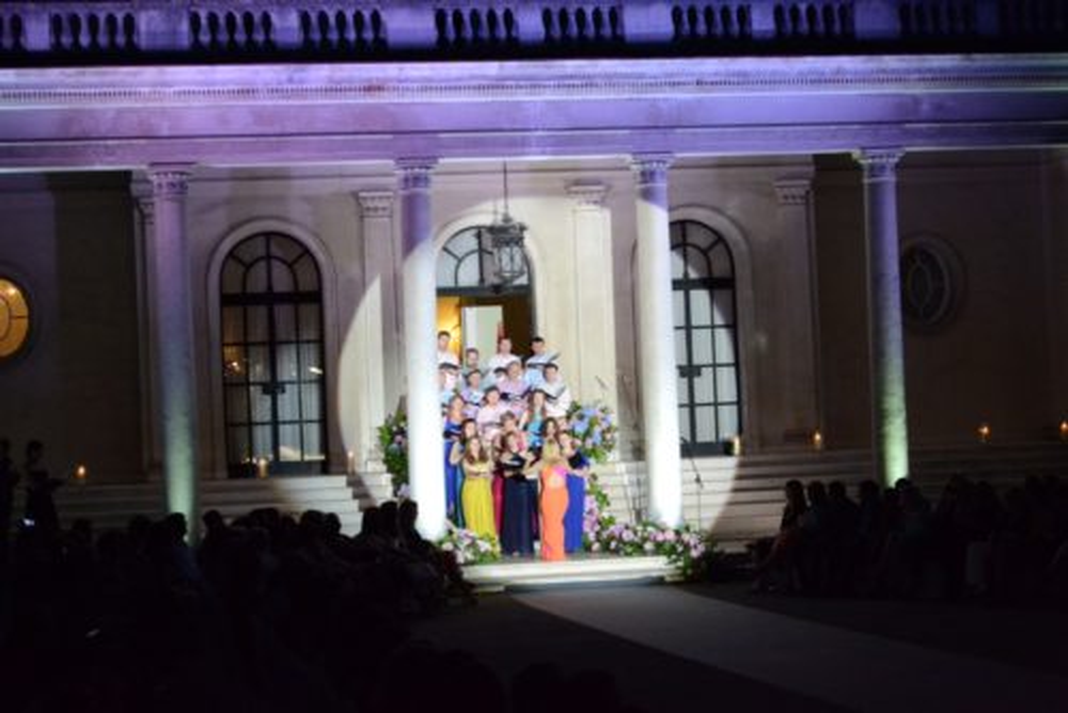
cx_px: 534
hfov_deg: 24.6
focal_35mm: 82
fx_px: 2449
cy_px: 356
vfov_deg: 16.6
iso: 3200
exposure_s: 1/60
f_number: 5.6
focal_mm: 55
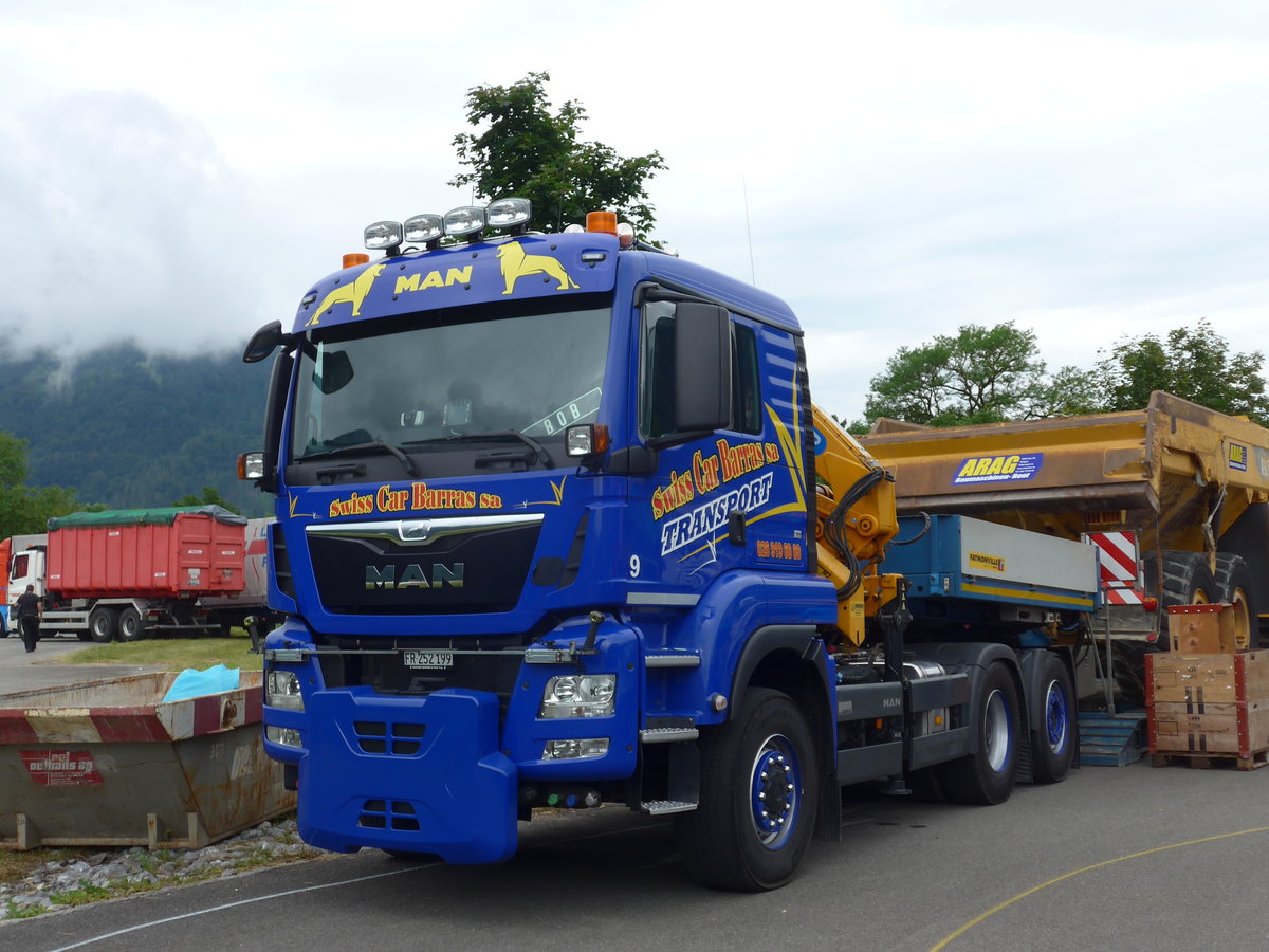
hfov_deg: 42.9
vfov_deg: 32.9
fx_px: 1613
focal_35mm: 44
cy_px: 476
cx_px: 634
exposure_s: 1/640
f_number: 2.8
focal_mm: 9
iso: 80
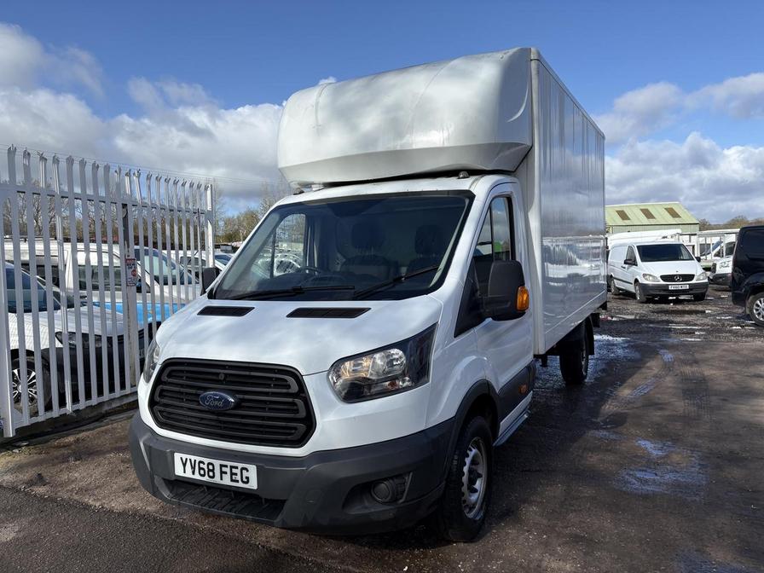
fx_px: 574
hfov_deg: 67.3
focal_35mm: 26
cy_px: 286
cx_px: 382
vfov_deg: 53.1
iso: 50
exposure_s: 1/3279
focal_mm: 5.96
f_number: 1.6
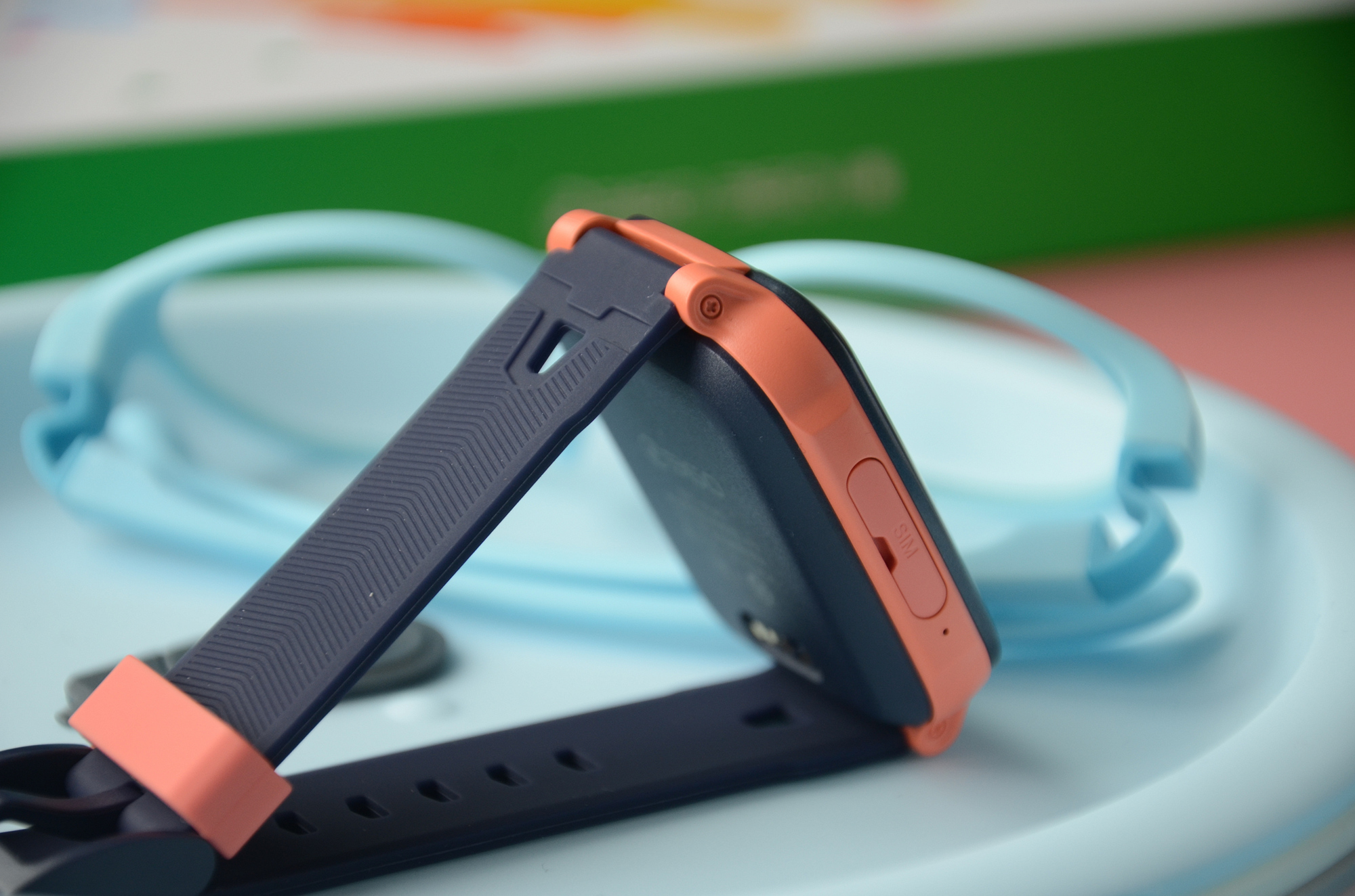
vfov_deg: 8.7
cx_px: 678
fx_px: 5915
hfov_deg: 13.1
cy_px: 448
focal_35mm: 158
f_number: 5.6
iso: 400
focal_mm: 105
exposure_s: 1/125
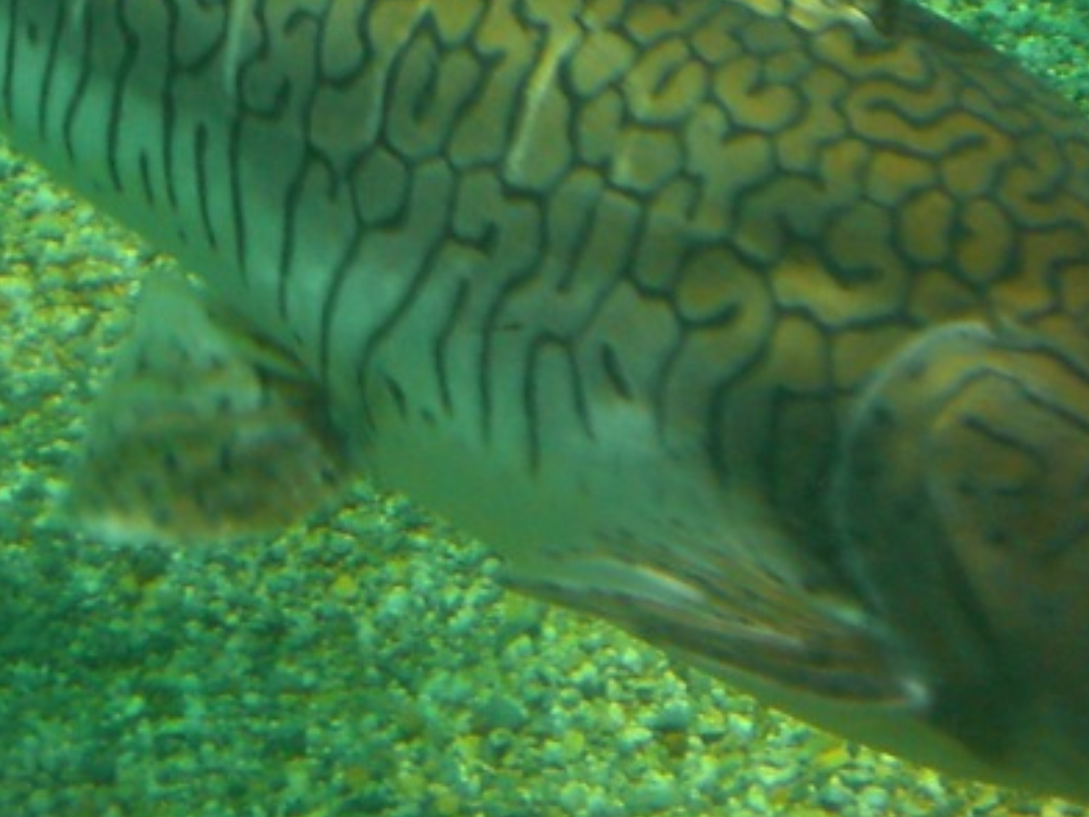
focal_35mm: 97
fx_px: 3052
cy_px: 292
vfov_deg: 15.2
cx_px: 820
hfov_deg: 20.1
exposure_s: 1/13
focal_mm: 6.3
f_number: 3.1
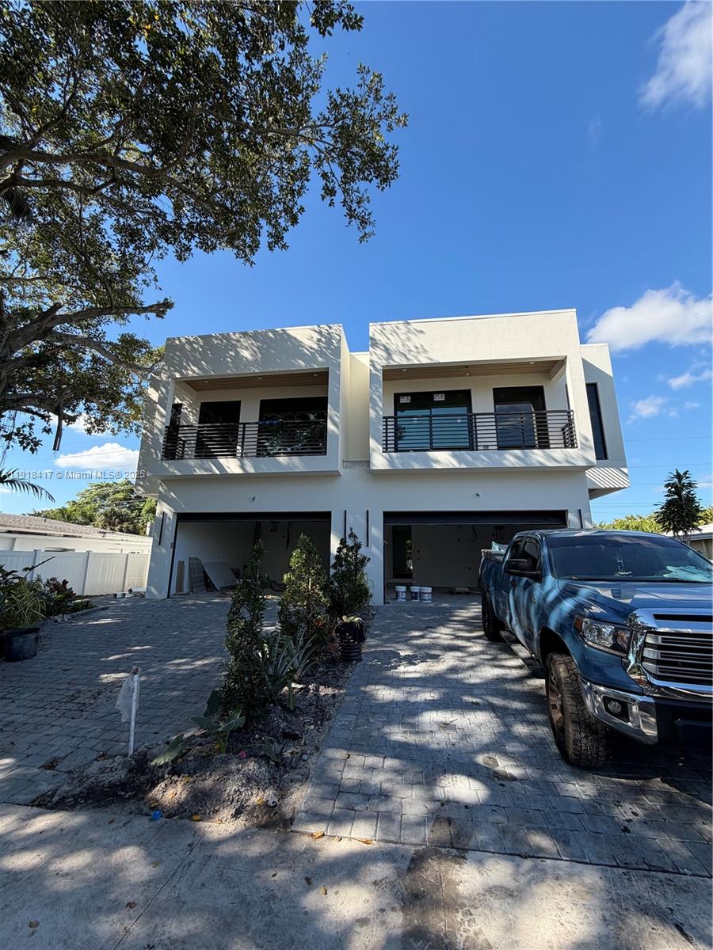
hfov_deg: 85.7
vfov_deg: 102.1
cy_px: 475
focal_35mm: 14
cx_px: 356
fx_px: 384
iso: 40
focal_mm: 2.22
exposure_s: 1/554
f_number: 2.2
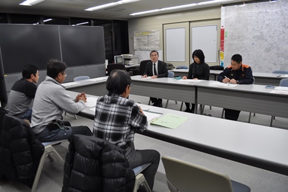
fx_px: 216
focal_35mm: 27
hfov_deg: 67.4
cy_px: 96
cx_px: 144
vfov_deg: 47.9
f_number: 5
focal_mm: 18
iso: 400
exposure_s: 1/100
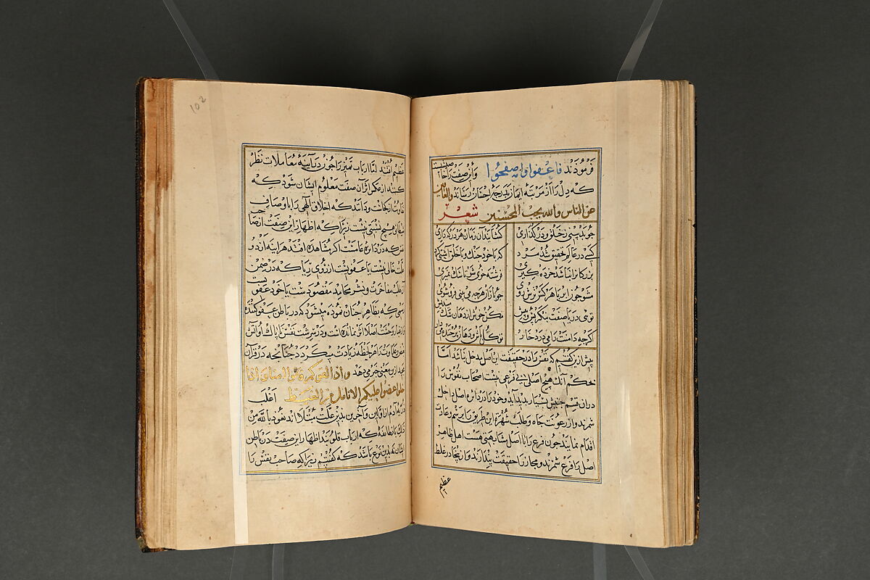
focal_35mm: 57
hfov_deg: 35.1
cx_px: 435
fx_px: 1377
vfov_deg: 23.8
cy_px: 290
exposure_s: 1/30
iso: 250
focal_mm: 57
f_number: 13
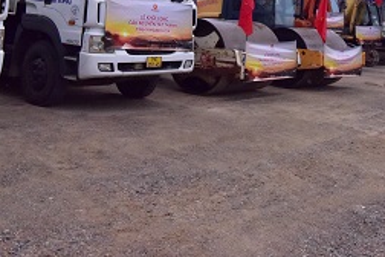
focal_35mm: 50
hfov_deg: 39.5
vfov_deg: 24.8
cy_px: -40
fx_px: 535
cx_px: 163
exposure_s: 1/2500
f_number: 10
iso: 3200
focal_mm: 21
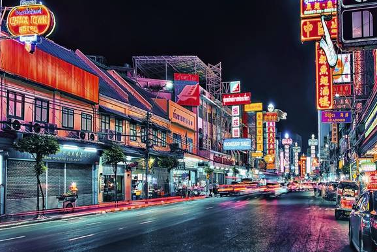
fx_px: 304
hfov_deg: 63.7
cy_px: 125
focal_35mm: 29
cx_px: 191
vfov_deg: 45.0
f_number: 13
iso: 64
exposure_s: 5
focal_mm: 28
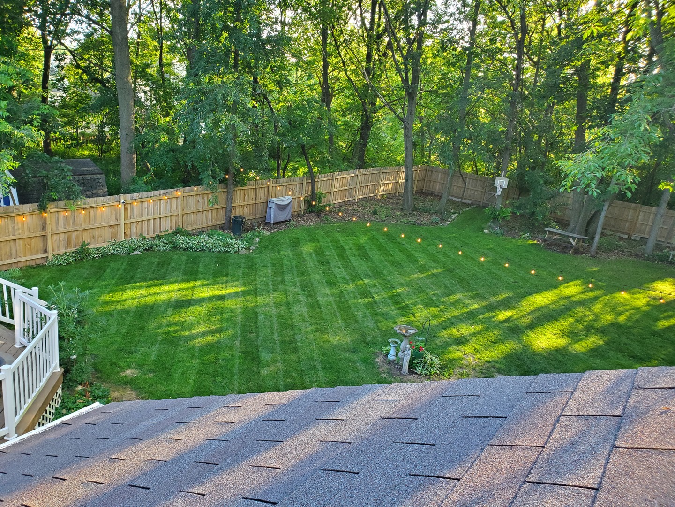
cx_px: 338
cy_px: 254
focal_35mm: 26
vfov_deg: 53.1
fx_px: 507
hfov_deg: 67.3
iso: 200
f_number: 2.4
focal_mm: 4.3
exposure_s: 1/120
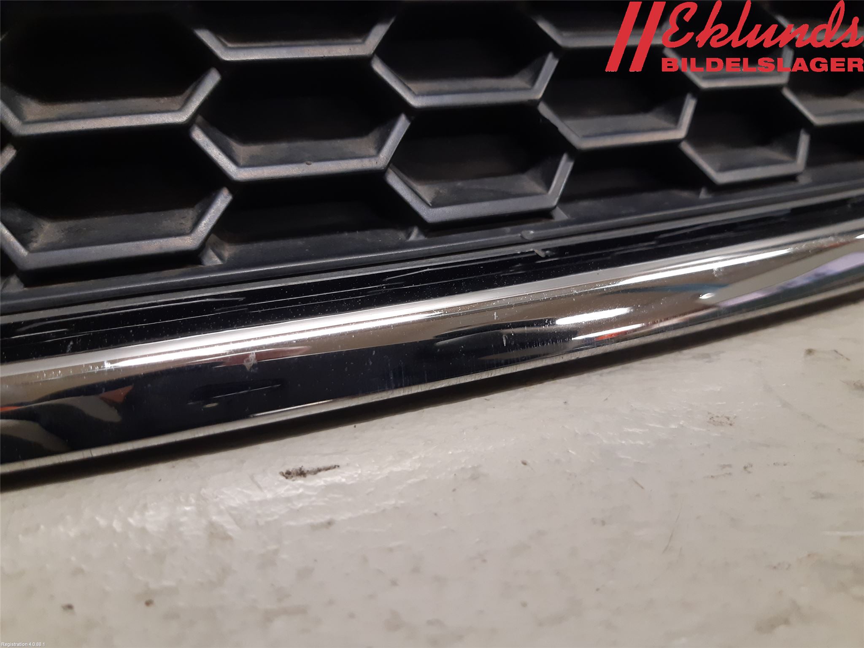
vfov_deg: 53.1
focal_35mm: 26
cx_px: 432
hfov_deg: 67.3
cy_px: 324
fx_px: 649
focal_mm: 3.93
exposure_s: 1/50
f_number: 1.7
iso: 160
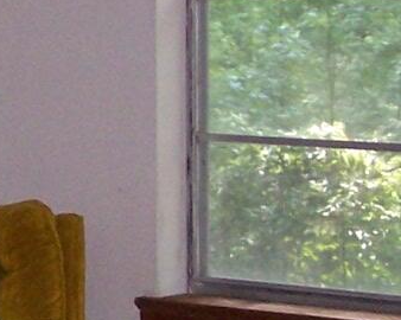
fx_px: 2669
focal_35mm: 225
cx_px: -112
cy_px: 184
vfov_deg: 6.9
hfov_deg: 8.5
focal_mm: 6.3
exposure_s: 1/60
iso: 140
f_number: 2.8
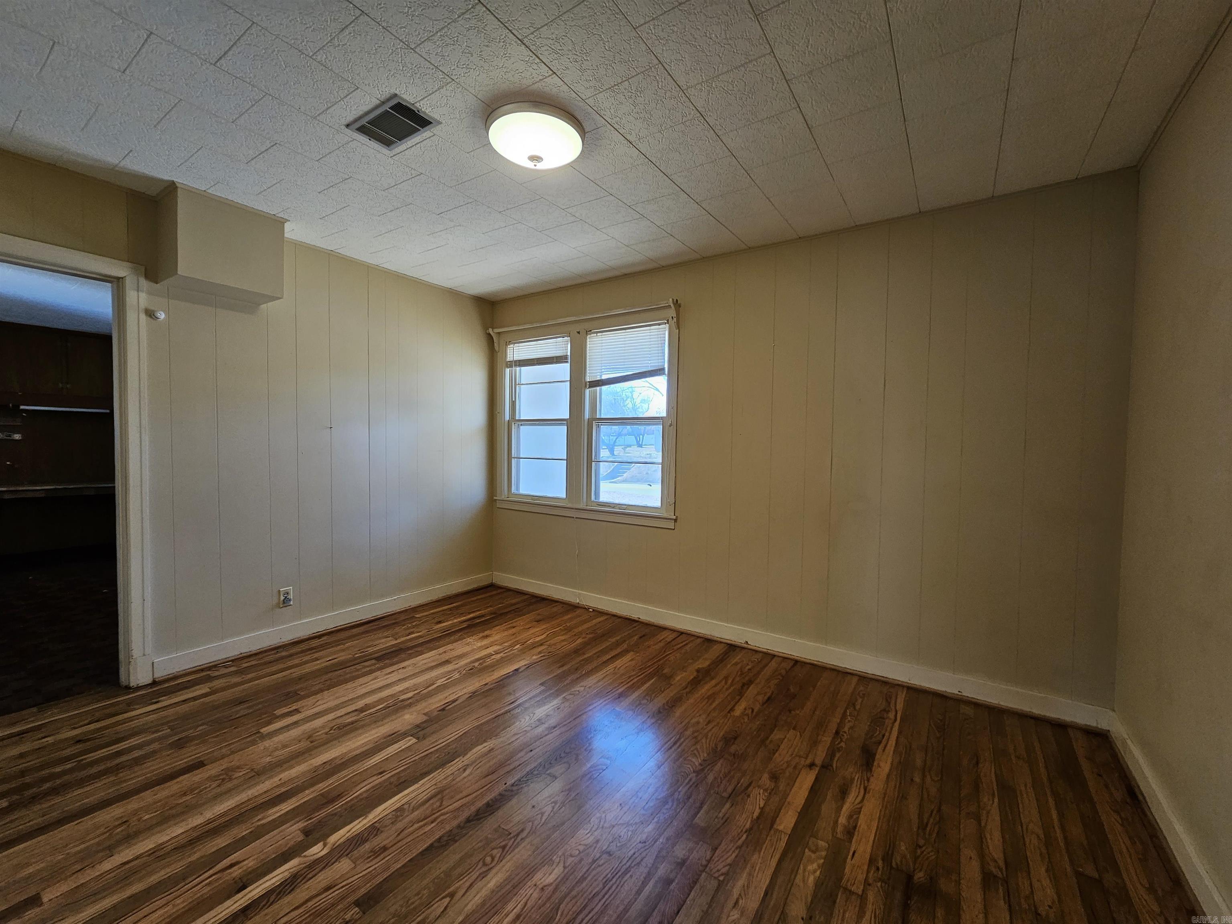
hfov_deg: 106.2
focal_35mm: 13
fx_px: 463
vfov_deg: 89.9
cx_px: 616
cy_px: 462
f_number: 2.2
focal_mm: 2.2
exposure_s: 1/60
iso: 125
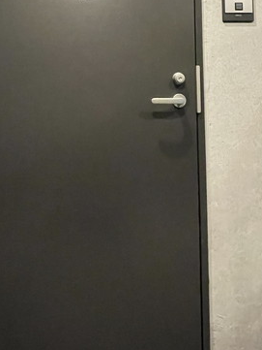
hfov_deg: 45.2
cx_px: 102
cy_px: 73
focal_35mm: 31
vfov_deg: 54.5
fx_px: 313
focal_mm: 1.55
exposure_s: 1/33
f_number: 2.4
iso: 1250
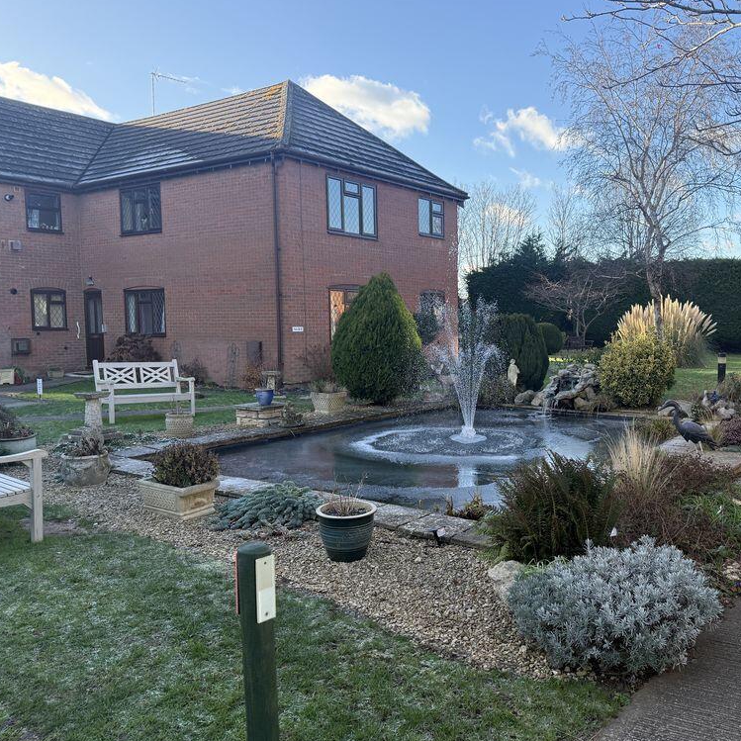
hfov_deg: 54.8
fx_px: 702
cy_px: 373
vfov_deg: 55.6
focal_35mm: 29
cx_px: 477
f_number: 1.78
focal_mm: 6.76
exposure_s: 1/1139
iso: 100
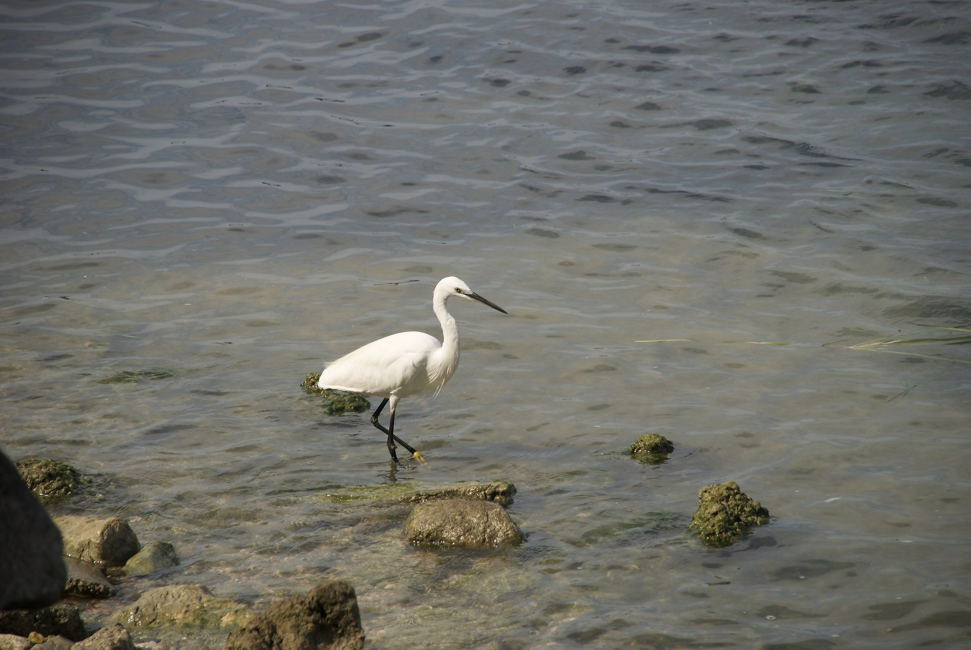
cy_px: 325
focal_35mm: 202
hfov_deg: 10.1
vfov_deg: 6.8
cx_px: 486
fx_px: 5468
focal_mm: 135
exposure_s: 1/500
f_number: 5.6
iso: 125
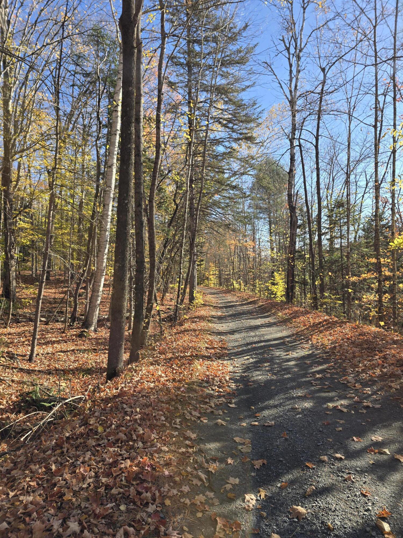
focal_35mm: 23
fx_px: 357
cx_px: 202
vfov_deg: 73.9
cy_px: 269
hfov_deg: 58.9
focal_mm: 6.3
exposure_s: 1/302
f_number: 1.7
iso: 12
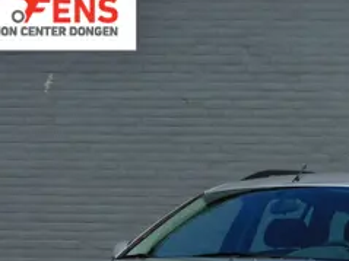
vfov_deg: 9.2
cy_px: 233
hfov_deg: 12.2
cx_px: 269
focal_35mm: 161
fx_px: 1622
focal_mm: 14.3
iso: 125
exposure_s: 1/1000
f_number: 4.5
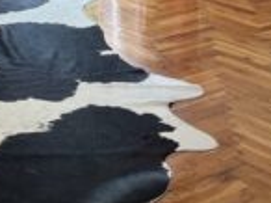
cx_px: -65
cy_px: -121
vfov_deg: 12.9
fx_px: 836
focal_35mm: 107
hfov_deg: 17.4
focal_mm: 5.1
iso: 64
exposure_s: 1/100
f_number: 1.6
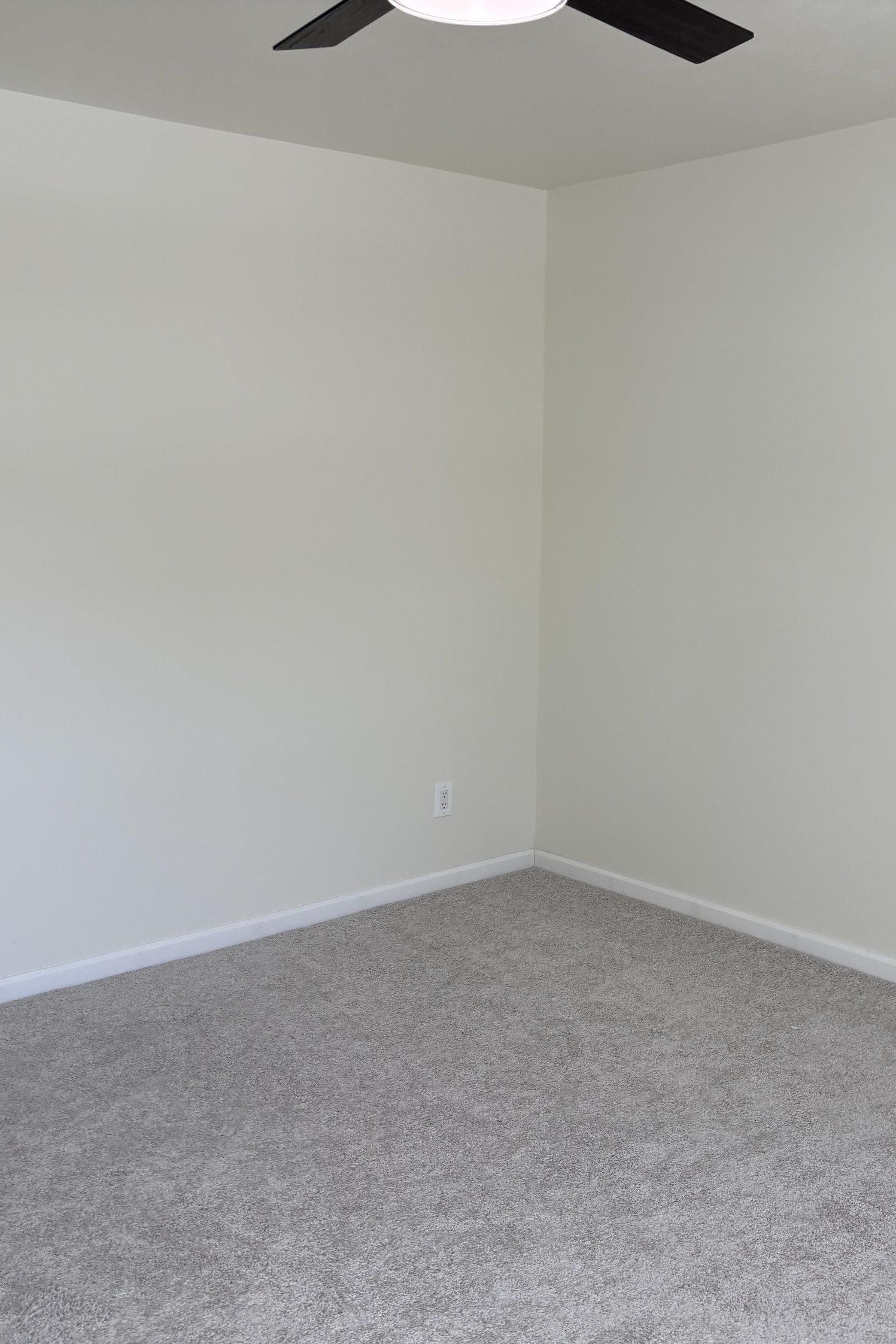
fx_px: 1381
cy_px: 683
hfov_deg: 35.8
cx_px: 543
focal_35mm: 37
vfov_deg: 51.9
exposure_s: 1/265
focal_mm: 5.96
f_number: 1.6
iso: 40
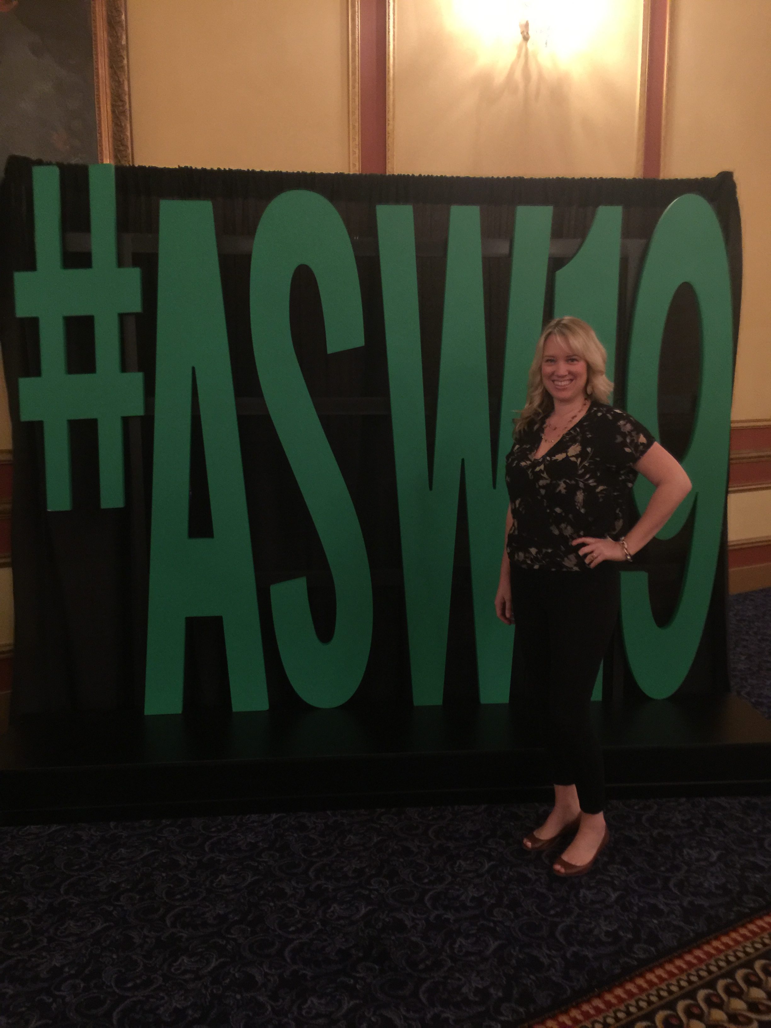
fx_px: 861
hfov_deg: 48.2
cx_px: 386
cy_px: 514
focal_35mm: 29
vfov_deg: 61.7
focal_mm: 4.15
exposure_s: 1/4
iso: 125
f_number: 2.2
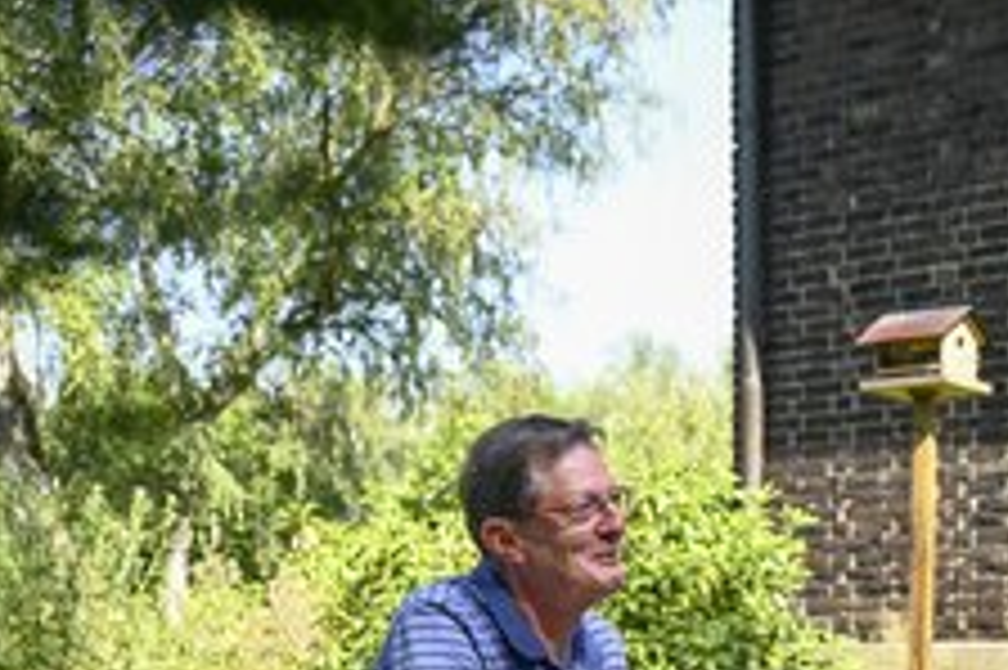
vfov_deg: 18.6
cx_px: 1048
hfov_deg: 26.6
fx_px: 1992
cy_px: 654
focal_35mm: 71
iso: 100
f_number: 2.8
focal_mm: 29.5
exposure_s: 1/320
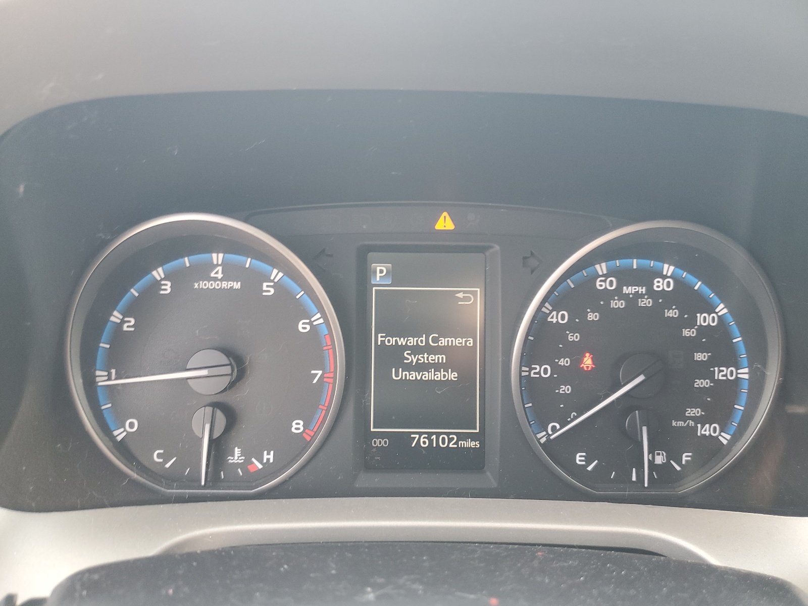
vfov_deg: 53.1
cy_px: 303
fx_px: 607
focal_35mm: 26
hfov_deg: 67.3
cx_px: 404
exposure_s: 1/60.2
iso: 70
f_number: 1.5
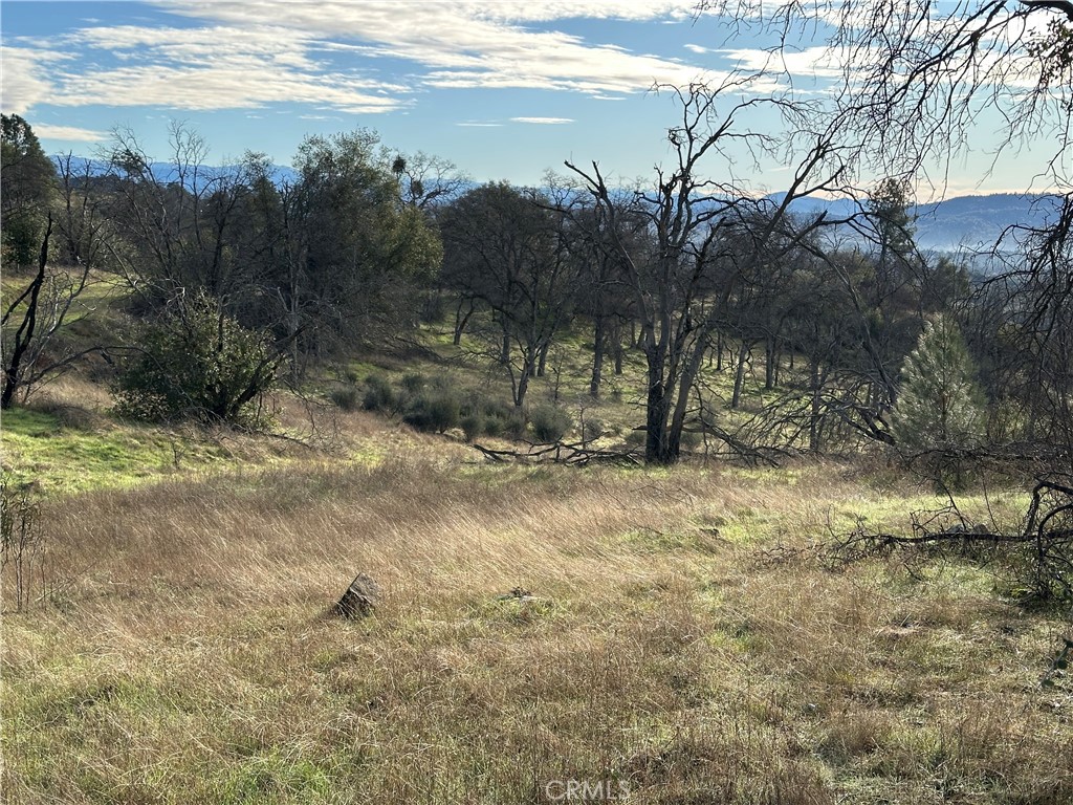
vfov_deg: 30.3
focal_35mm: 48
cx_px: 536
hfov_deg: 39.7
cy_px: 402
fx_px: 1488
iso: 64
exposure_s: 1/1848
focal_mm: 6.86
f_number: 1.78
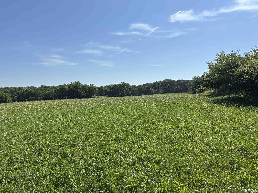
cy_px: 96
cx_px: 129
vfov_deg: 53.1
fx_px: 194
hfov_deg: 67.3
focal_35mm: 26
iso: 50
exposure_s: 1/5076
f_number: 1.6
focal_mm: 5.96
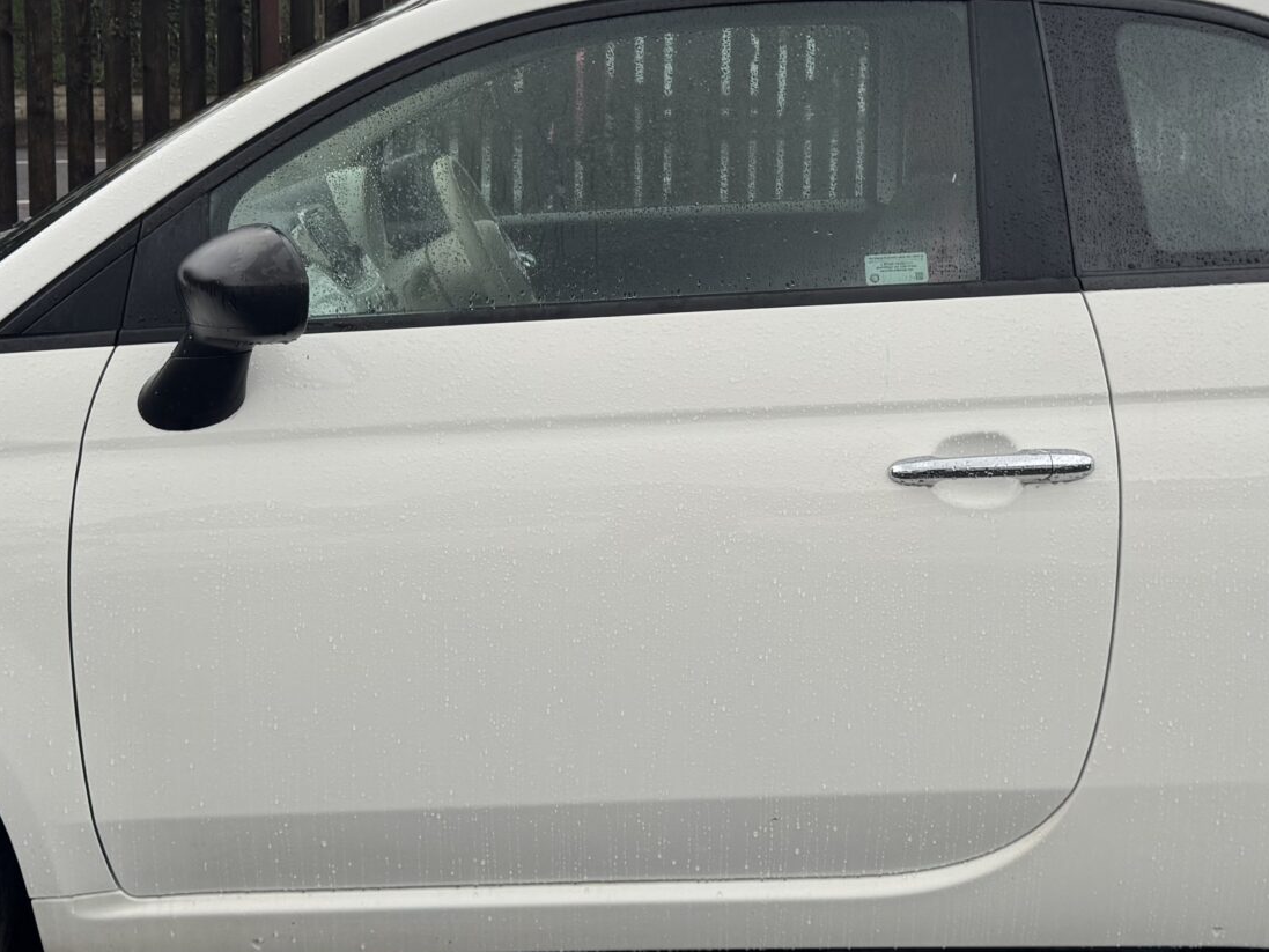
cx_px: 699
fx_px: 2053
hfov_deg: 34.3
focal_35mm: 56
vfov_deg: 25.9
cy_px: 295
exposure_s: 1/685
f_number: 1.78
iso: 80
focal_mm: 6.76
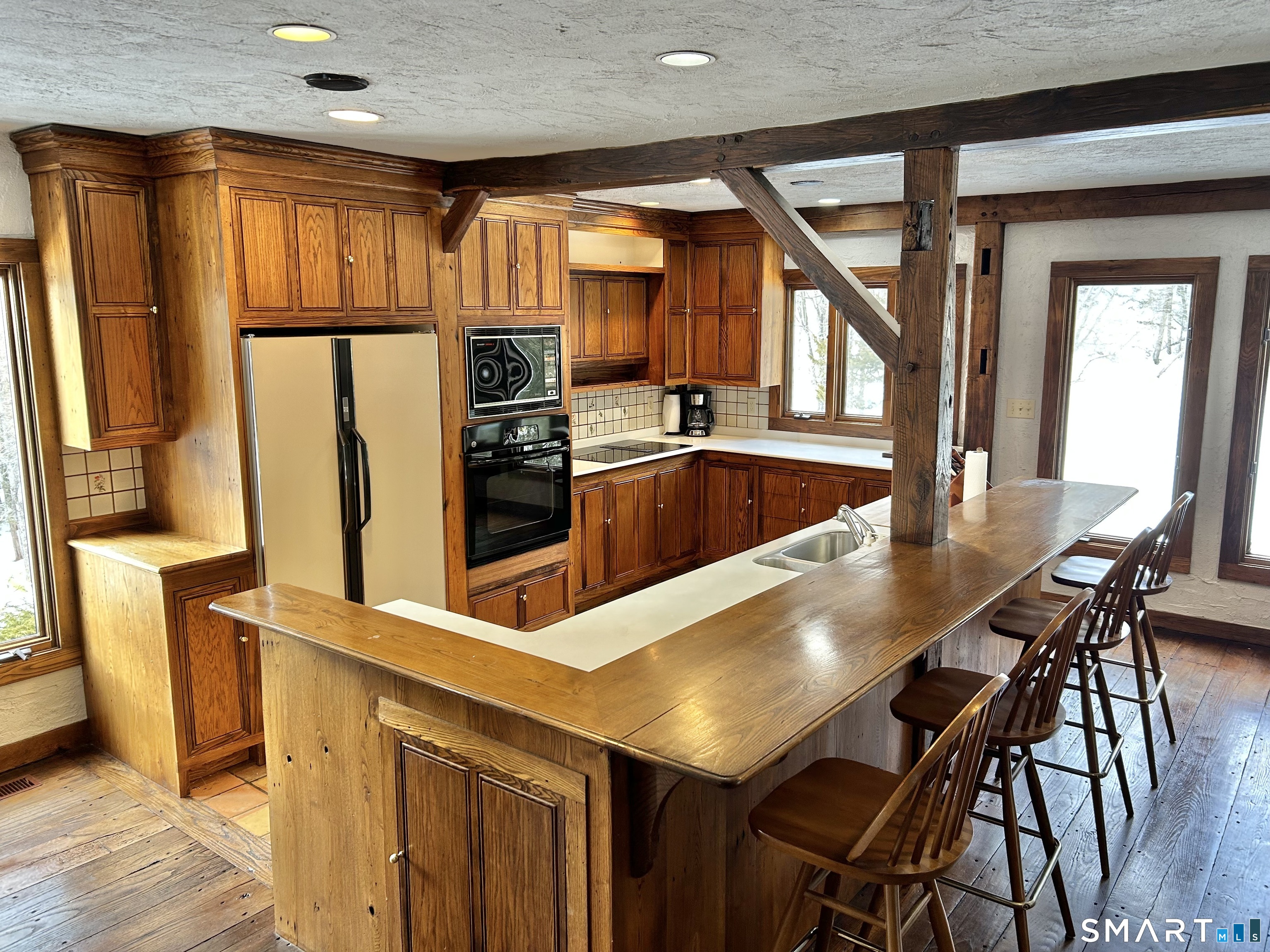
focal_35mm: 26
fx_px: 954
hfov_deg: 67.3
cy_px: 476
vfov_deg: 53.1
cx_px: 635
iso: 80
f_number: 1.5
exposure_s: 1/60
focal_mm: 5.7
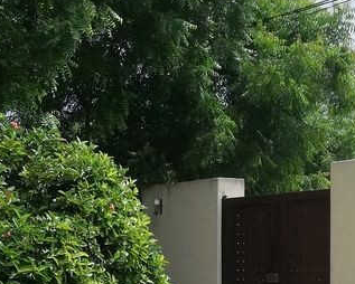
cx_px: 83
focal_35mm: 96
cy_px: 337
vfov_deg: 15.5
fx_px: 1009
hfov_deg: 19.8
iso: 50
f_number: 2.2
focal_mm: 3.81
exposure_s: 1/582
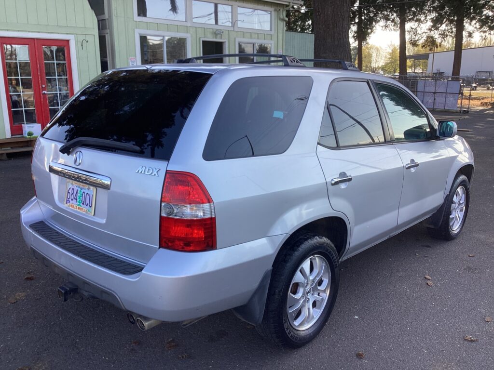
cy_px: 185
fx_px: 442
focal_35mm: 31
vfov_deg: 45.4
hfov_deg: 58.4
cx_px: 247
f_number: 2.4
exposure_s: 1/259
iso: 25
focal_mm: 3.3
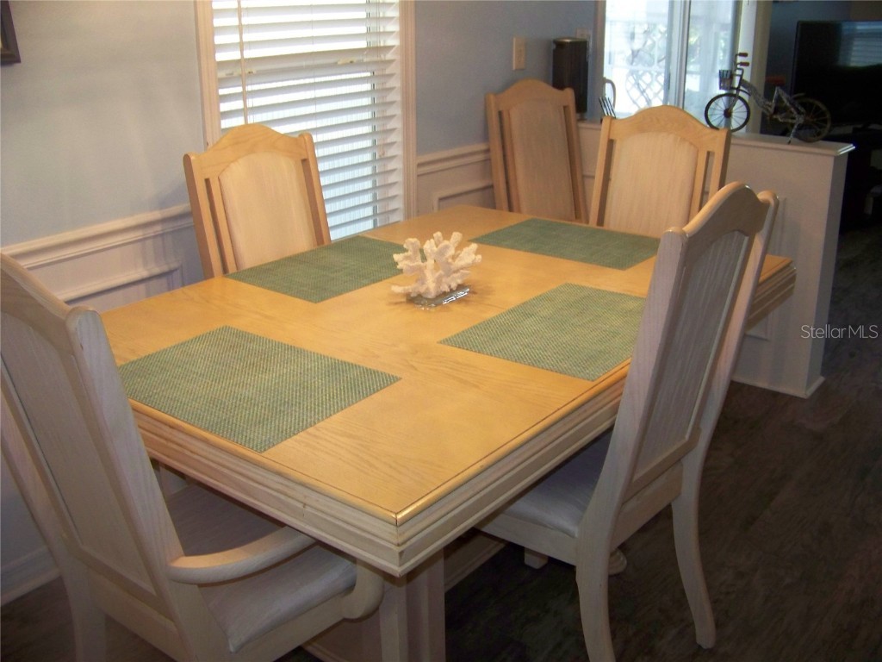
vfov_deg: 39.7
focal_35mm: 36
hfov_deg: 51.4
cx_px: 441
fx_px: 917
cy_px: 331
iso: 200
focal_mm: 5.85
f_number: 2.8
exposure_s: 1/30
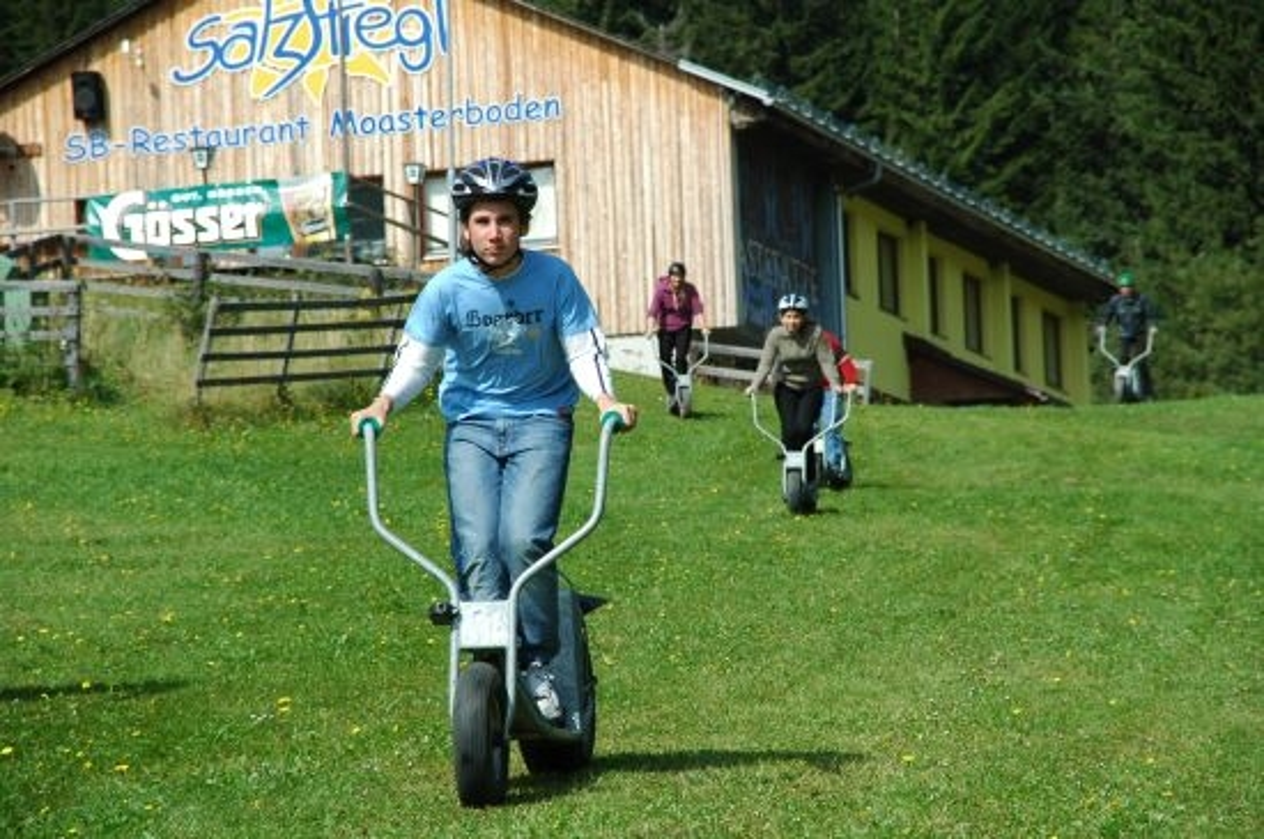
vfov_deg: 7.3
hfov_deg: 11.0
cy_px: 420
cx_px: 632
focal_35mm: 188
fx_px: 6574
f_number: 10
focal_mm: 125
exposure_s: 1/320
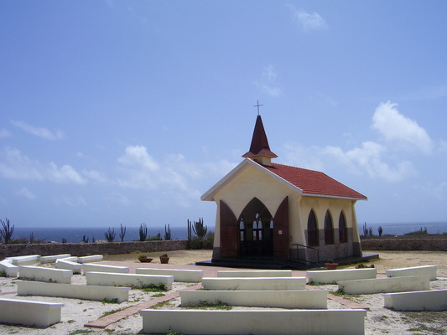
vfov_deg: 41.8
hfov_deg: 53.9
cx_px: 224
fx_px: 439
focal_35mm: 34
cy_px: 168
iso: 80
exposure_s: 1/1500
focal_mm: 5.6
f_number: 4.8
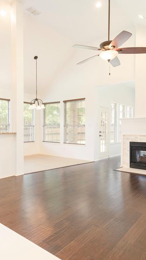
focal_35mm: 26
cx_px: 66
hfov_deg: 44.3
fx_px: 179
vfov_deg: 71.9
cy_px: 131
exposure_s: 1/5
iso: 100
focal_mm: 16
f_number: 7.1
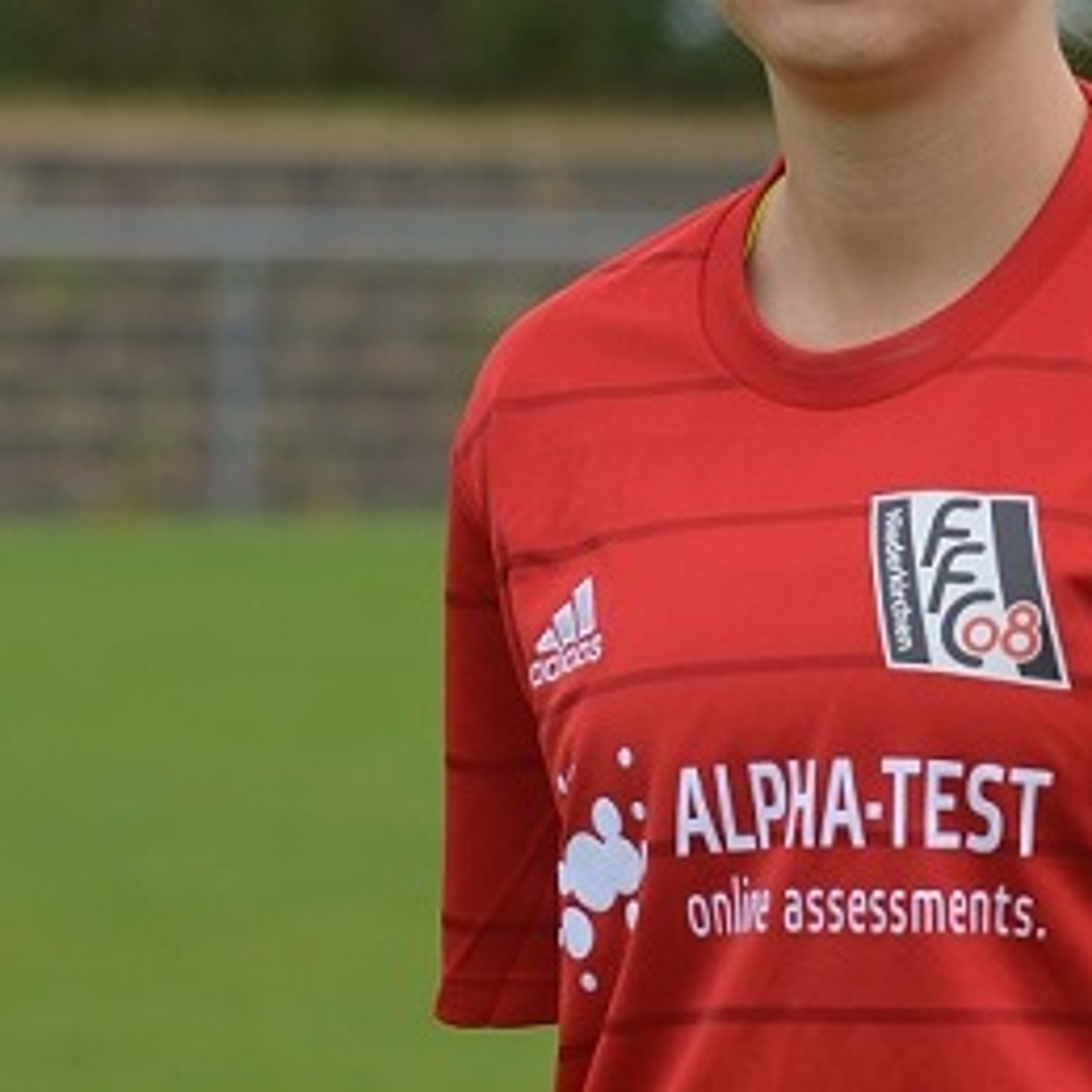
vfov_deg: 5.5
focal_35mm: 321
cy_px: 531
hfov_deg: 5.5
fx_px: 11451
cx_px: 947
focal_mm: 125
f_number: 6.3
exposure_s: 1/160
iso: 200
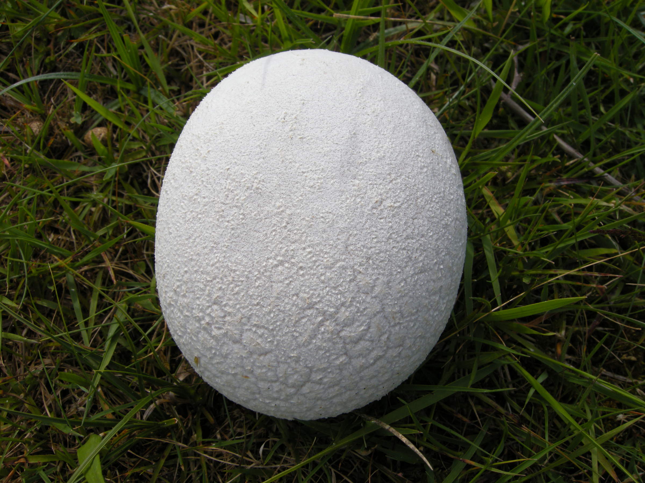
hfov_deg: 52.6
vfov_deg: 40.7
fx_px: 652
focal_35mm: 35
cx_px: 322
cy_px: 242
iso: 64
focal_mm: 7.5
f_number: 6.1
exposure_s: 1/216
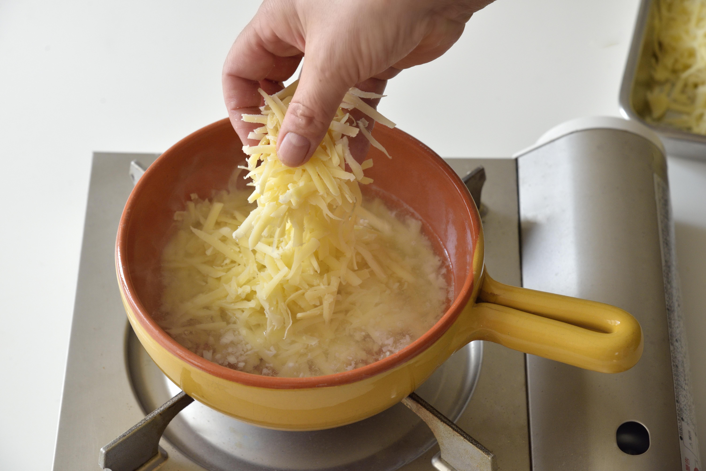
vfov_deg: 12.2
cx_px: 353
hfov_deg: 18.3
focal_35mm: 112
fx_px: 2197
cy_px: 236
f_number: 8
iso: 800
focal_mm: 112
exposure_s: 1/160
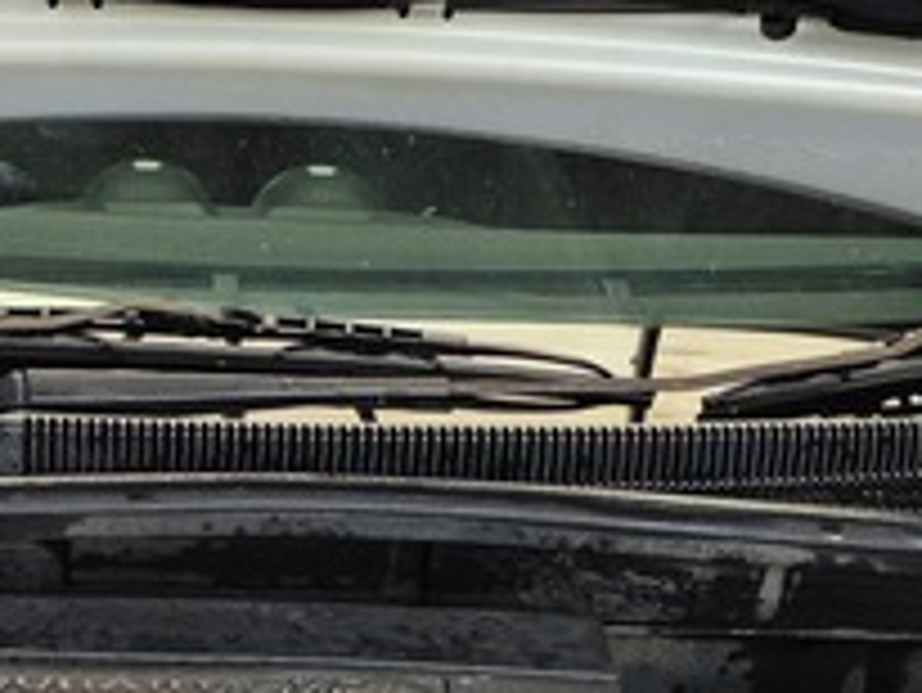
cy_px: 639
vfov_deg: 12.8
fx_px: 3065
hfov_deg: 17.0
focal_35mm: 115
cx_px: 189
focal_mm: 6.25
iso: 50
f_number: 1.7
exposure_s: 1/359
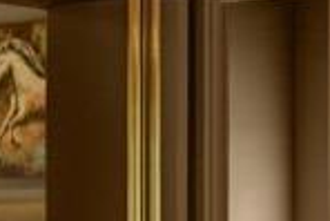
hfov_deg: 11.7
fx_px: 1174
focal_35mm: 128
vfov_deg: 10.6
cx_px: 890
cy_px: 220
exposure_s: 1/50
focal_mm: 19
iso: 100
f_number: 7.1
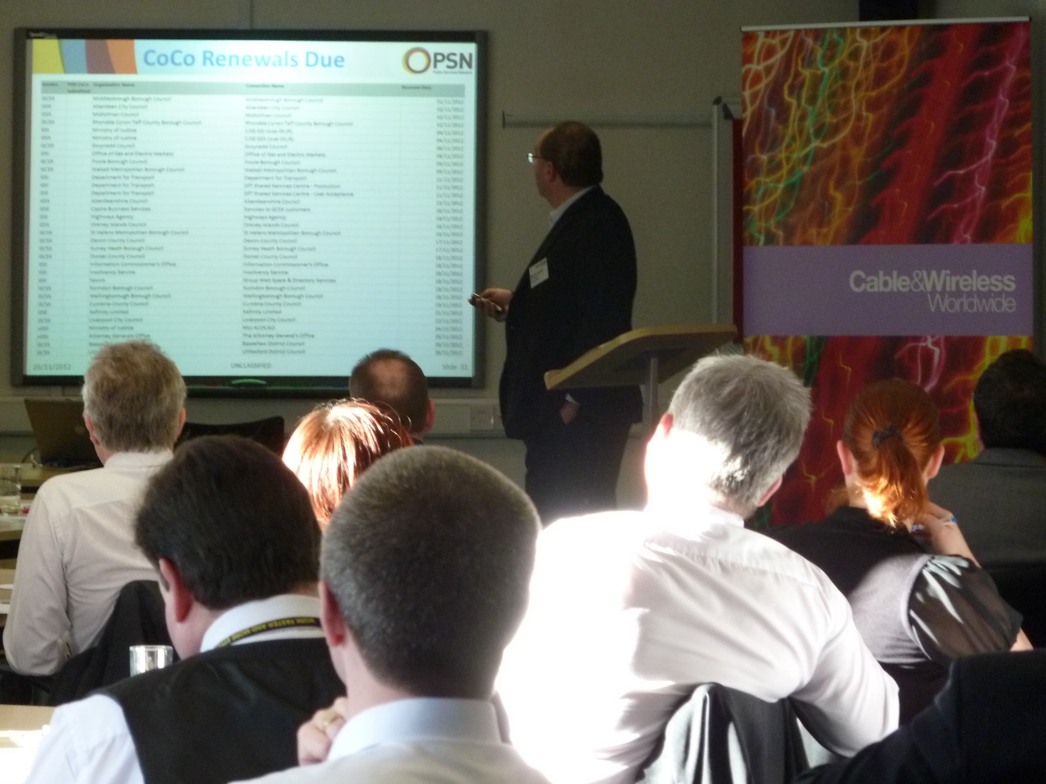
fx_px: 5107
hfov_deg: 11.7
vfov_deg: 8.8
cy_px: 392
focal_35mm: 169
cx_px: 523
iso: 400
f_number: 4.5
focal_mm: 27.8
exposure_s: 1/40
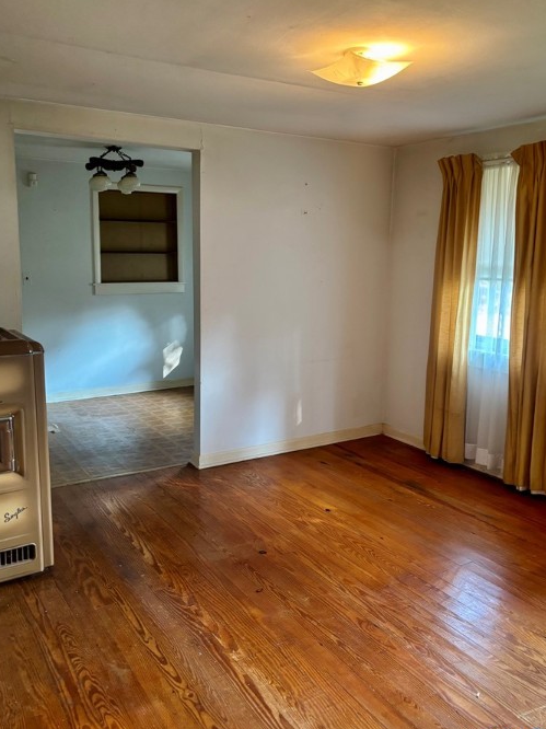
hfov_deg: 46.8
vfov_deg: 59.9
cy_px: 339
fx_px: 631
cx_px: 286
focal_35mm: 30
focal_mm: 5.96
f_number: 1.6
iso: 250
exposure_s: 1/60
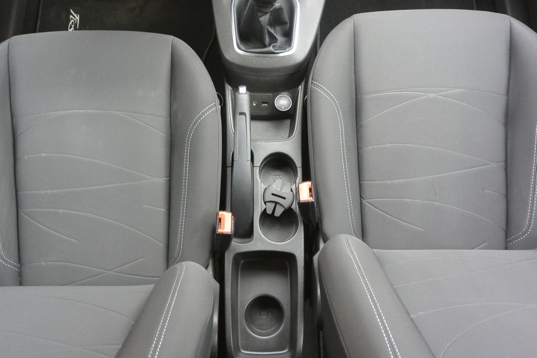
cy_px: 179
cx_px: 268
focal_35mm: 29
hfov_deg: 63.7
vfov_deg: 45.0
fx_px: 433
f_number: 3.5
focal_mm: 11
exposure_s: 1/60
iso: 450
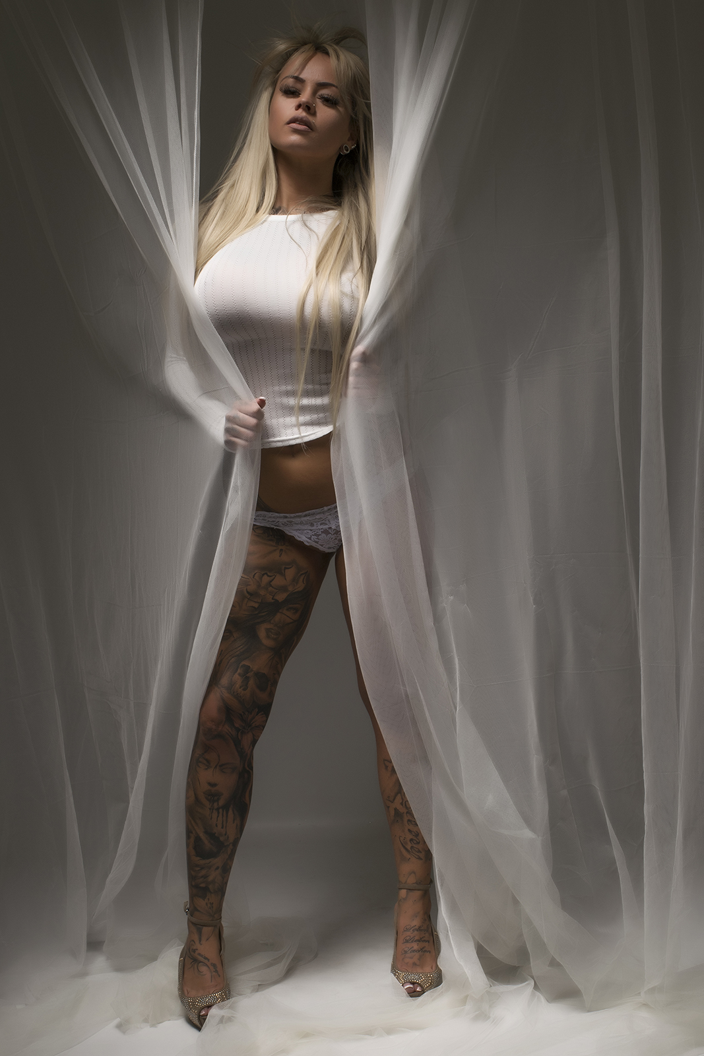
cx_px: 352
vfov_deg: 42.3
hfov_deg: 28.9
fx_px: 1364
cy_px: 528
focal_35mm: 46
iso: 200
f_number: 18
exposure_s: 1/60
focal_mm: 31
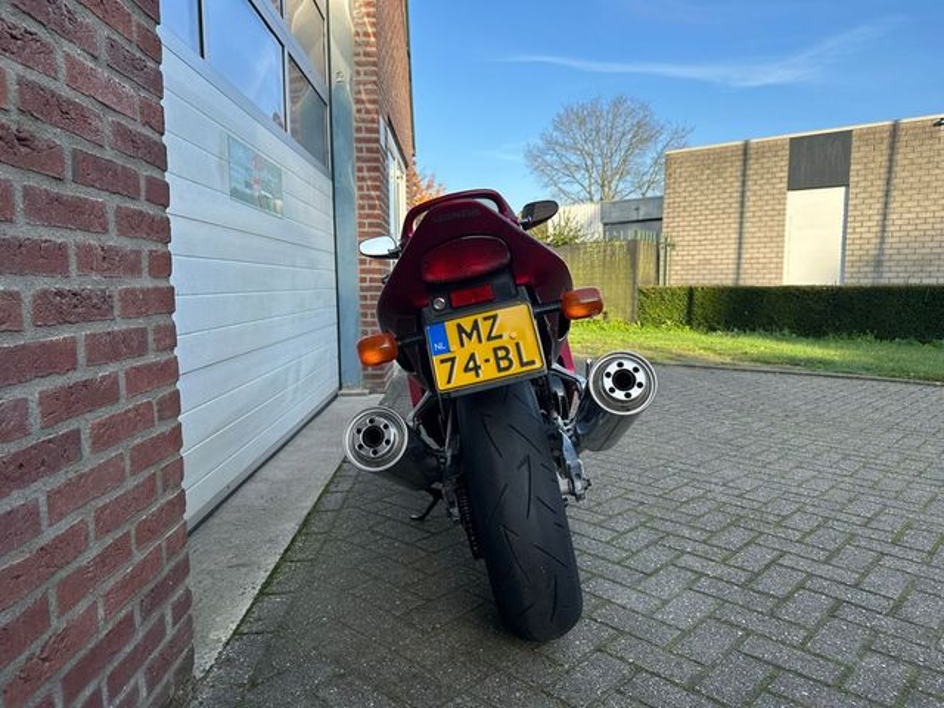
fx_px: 654
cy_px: 354
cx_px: 472
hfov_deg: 71.6
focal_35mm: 24
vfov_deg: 56.8
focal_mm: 6.86
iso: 80
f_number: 1.78
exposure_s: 1/1241
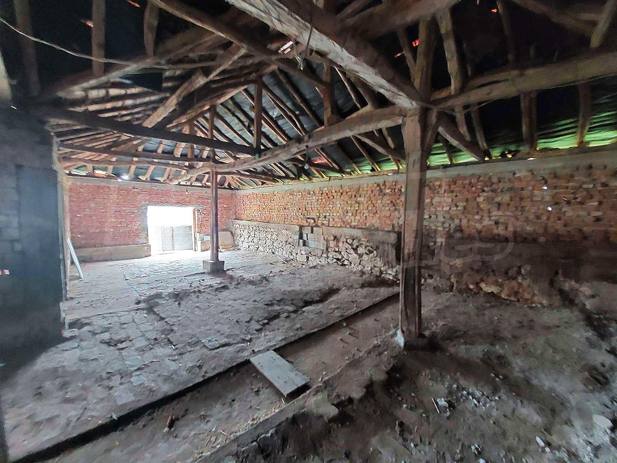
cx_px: 308
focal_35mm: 13
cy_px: 232
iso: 800
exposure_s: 1/10
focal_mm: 1.74
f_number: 2.2
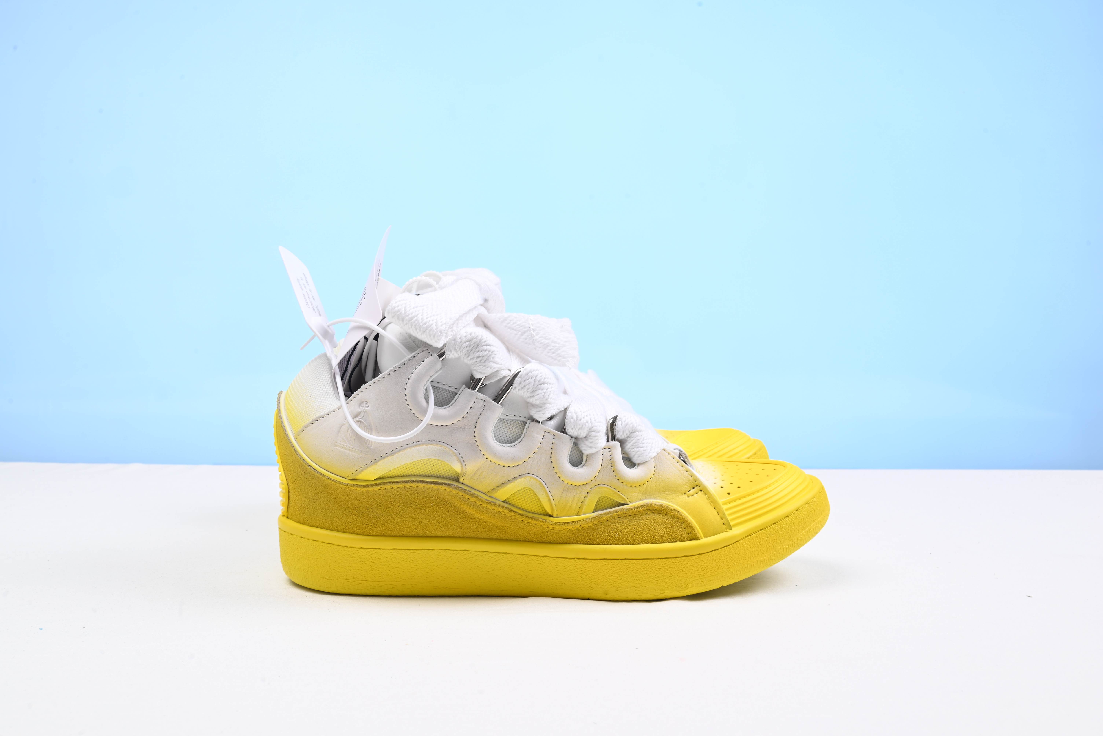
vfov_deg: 33.4
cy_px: 368
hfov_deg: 48.4
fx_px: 1226
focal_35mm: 40
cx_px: 552
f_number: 16
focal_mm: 40
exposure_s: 1/2
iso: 100
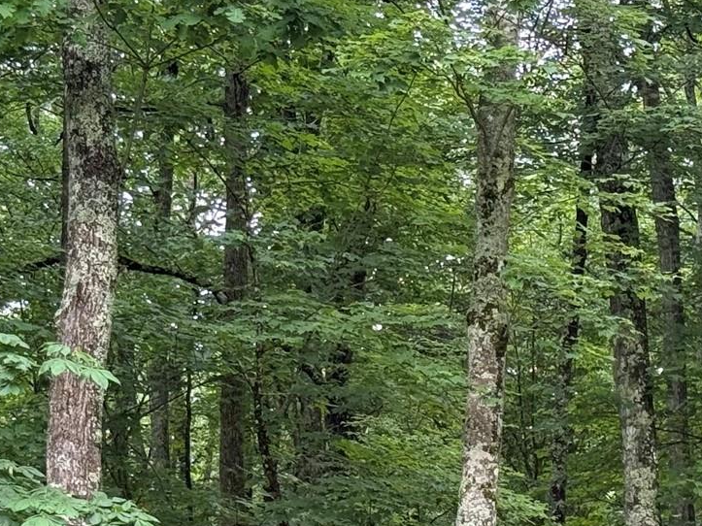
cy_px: 507
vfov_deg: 10.8
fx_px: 2758
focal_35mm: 136
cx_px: 506
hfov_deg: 14.5
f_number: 1.78
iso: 100
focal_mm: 6.76
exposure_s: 1/250
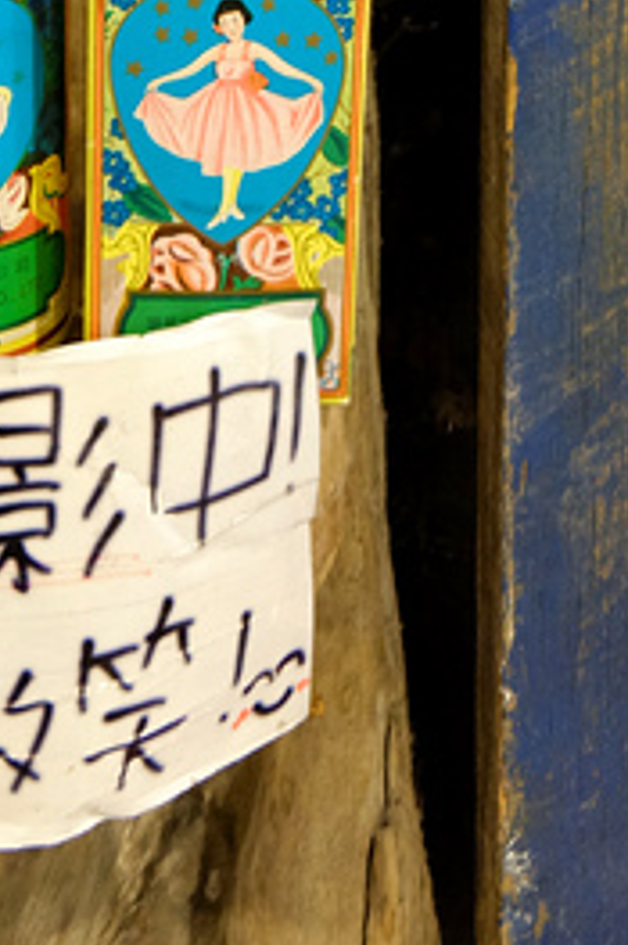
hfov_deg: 18.6
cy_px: -395
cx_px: 450
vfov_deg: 23.3
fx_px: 1913
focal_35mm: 73
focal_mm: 16
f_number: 3.5
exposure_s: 1/13
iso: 1600
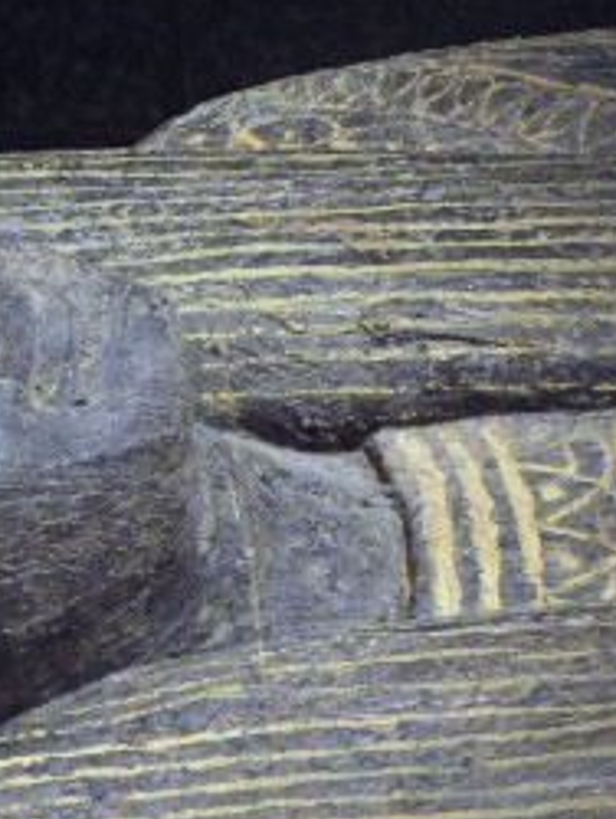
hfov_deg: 10.2
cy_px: 524
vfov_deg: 13.7
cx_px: -79
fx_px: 3411
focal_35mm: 144
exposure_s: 1/4
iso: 800
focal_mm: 14.2
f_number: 4.4
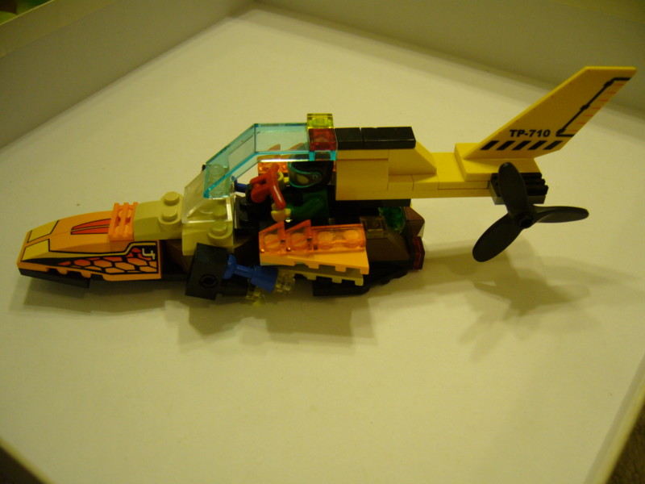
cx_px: 322
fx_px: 652
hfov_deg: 52.6
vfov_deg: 40.7
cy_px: 242
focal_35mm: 35
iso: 160
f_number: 2.8
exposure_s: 1/15
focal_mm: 5.8
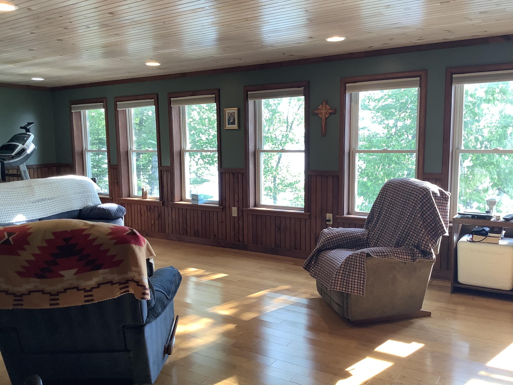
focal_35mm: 31
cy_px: 192
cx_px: 256
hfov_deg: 58.4
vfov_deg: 45.4
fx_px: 459
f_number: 2.4
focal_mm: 3.3
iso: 50
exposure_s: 1/50
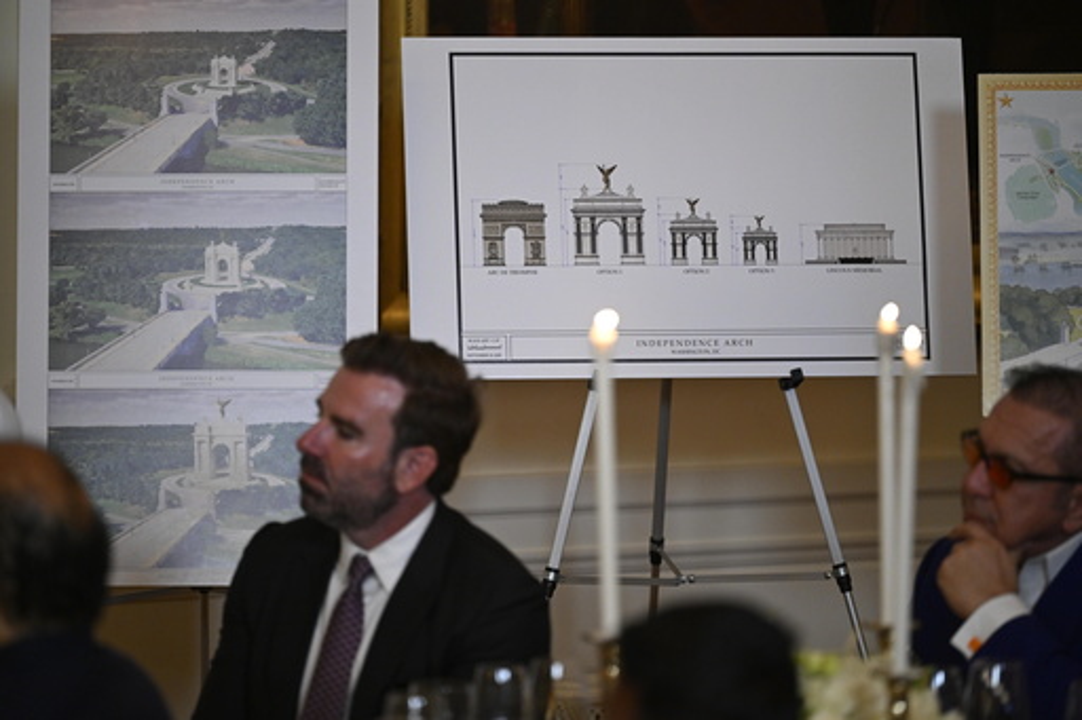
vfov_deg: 6.9
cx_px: 541
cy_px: 360
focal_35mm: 200
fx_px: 6009
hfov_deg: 10.3
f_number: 2.8
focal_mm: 200
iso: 3200
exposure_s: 1/200
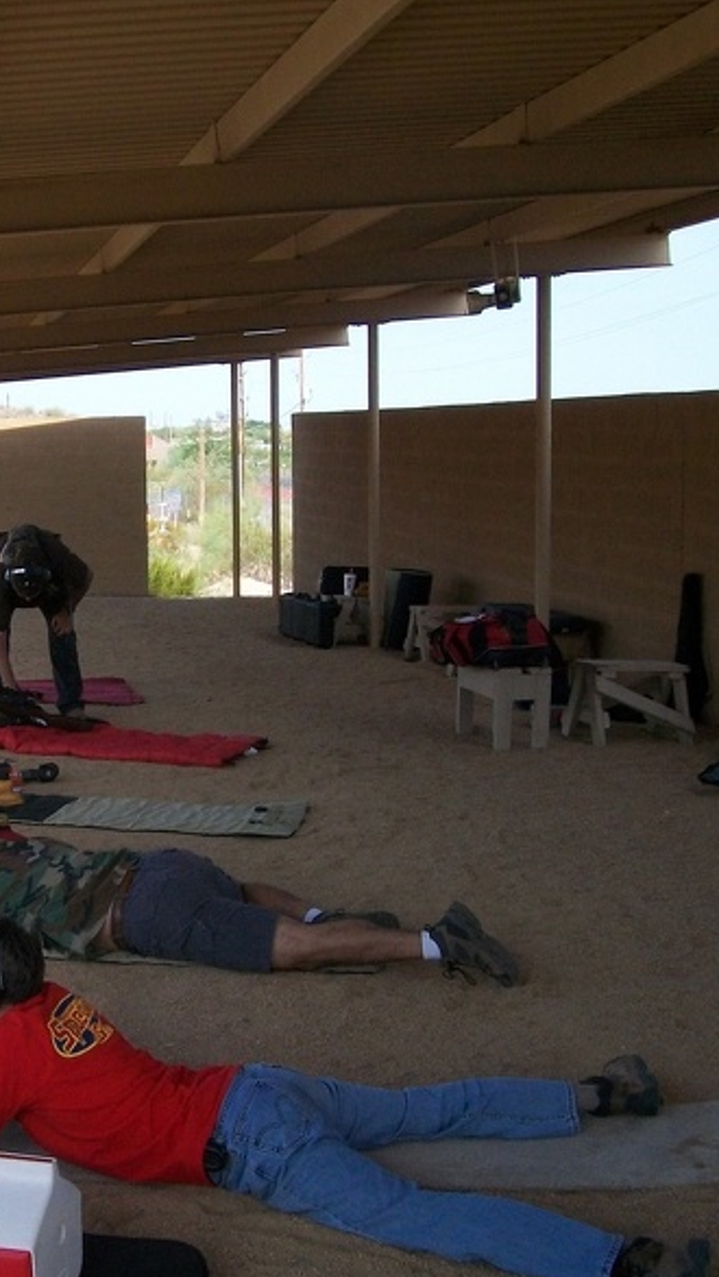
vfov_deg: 39.2
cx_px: -4
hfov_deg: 21.8
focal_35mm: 53
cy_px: 643
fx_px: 1795
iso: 80
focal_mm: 6
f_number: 4.8
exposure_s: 1/320
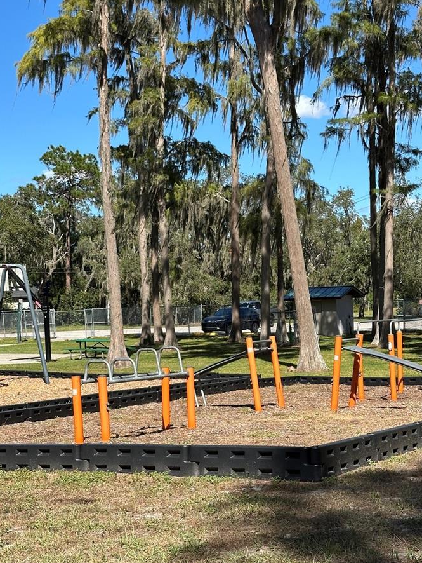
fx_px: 1056
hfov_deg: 22.6
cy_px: 340
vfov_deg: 29.7
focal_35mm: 65
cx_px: 230
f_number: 1.78
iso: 64
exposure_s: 1/2667
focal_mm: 6.86
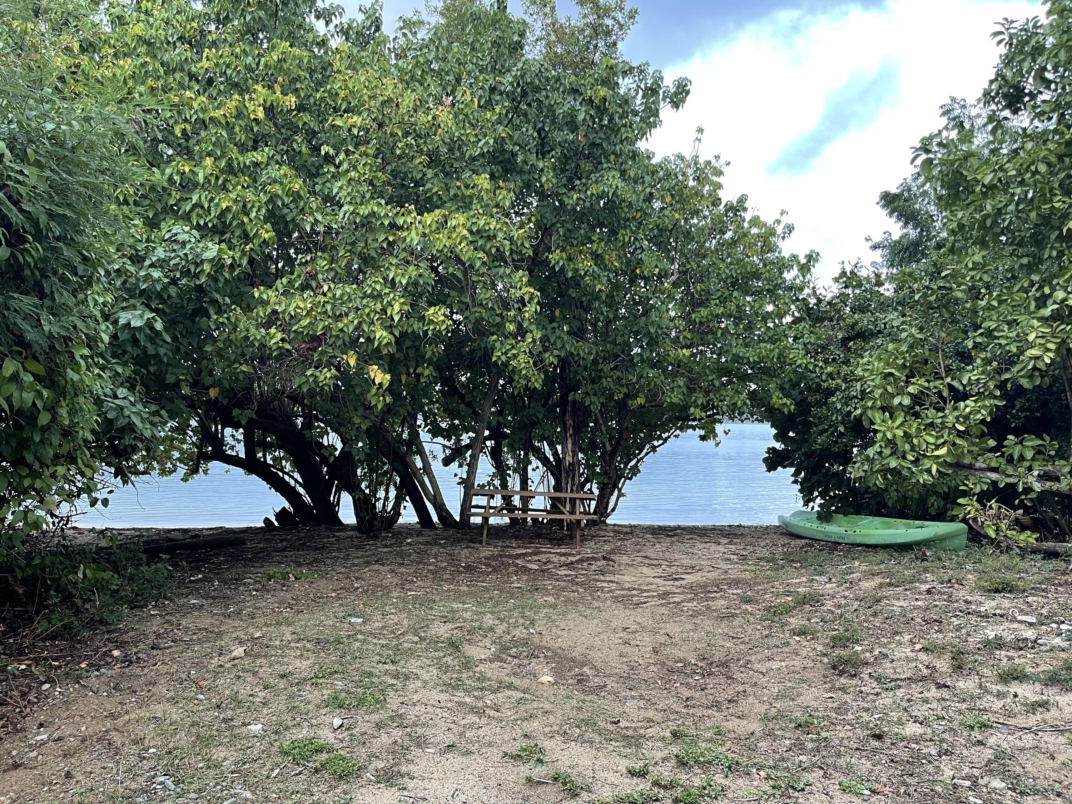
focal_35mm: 25
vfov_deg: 54.9
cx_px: 536
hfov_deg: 69.4
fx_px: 774
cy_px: 402
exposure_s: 1/60
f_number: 1.6
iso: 160
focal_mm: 5.1
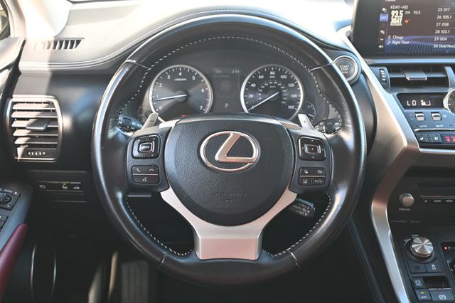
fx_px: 521
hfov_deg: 47.2
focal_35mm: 41
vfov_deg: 32.4
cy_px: 152
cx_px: 228
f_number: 4.5
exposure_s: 1/125
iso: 1100
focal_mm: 27.5
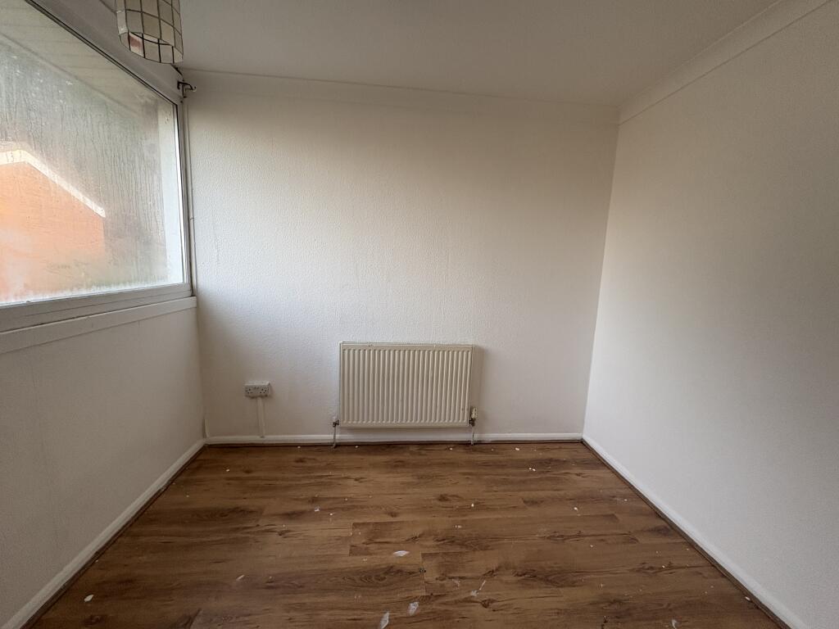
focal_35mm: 14
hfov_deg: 102.1
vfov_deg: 85.7
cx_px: 420
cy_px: 314
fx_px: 339
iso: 125
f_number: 2.2
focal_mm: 2.22
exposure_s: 1/99
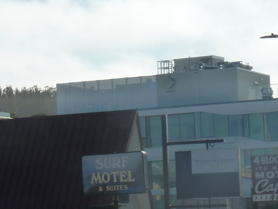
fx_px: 1638
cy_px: 159
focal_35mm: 204
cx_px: -61
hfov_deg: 9.6
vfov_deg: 7.3
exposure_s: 1/500
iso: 125
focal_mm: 12.8
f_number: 6.3
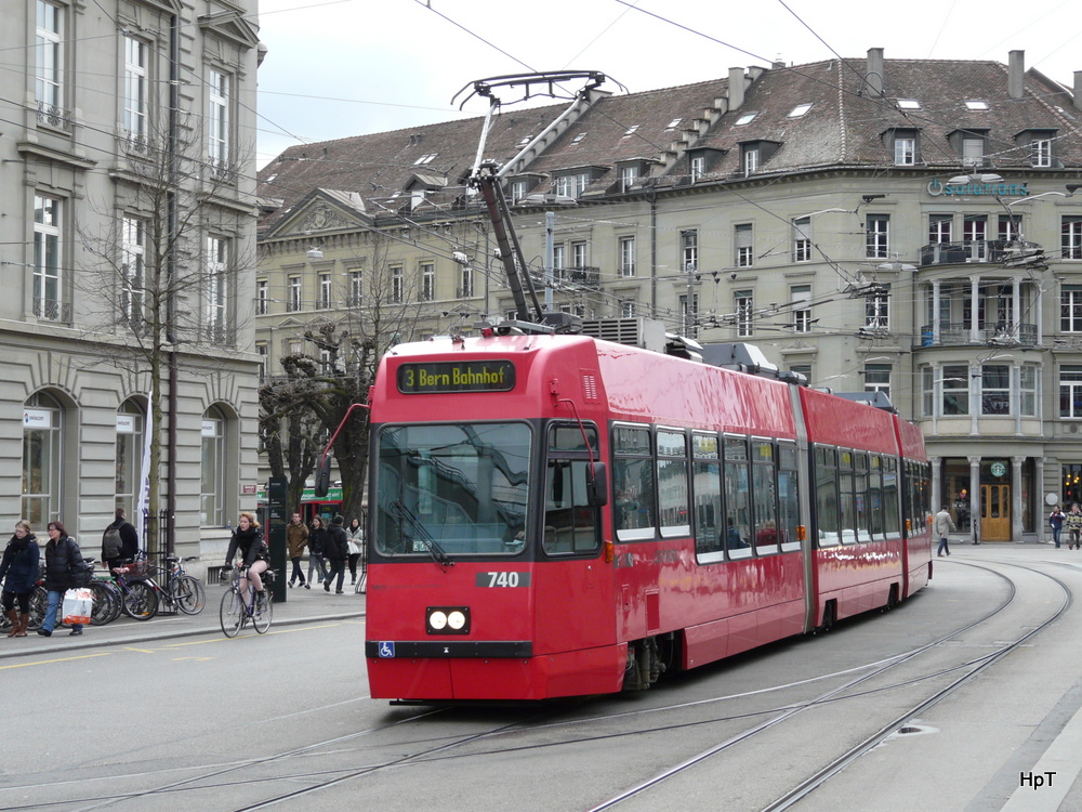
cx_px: 541
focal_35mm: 73
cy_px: 406
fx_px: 2282
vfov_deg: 20.2
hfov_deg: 26.7
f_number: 4
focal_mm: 12
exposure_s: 1/200
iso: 160
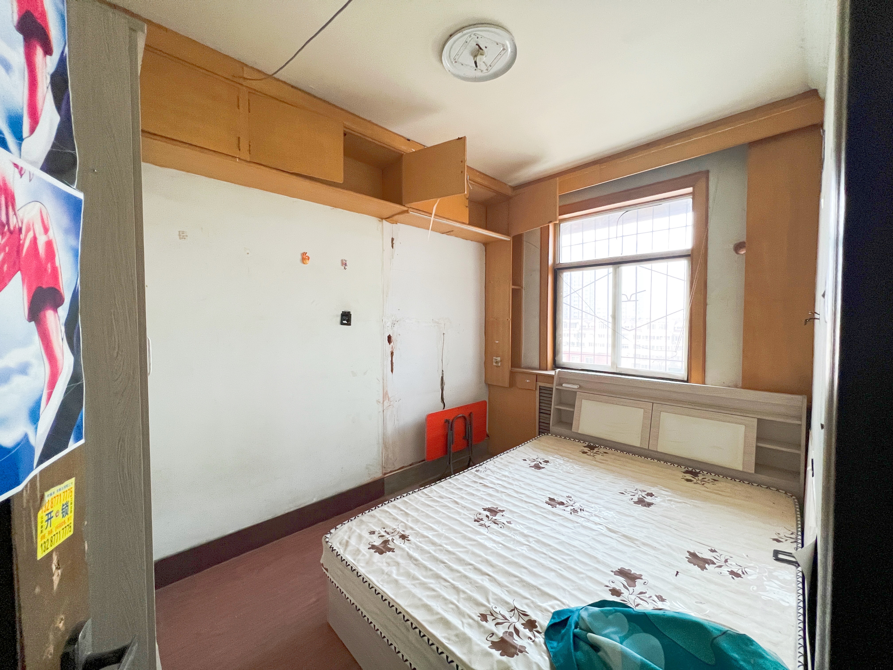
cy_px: 335
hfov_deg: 106.2
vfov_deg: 89.9
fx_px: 335
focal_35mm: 13
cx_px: 446
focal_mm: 1.57
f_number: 1.8
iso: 320
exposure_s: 1/60
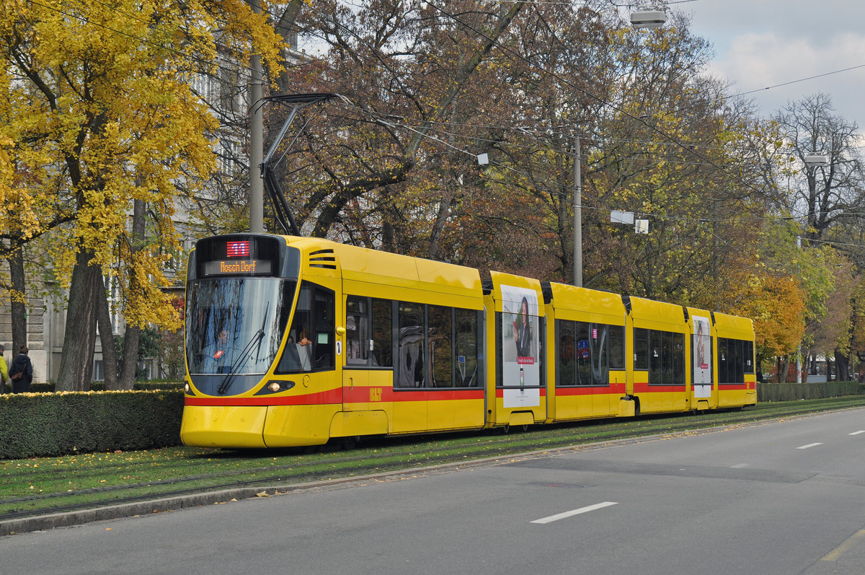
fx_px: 1728
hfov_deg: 28.1
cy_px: 288
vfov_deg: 18.9
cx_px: 432
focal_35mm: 72
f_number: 4.5
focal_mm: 48
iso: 250
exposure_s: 1/800
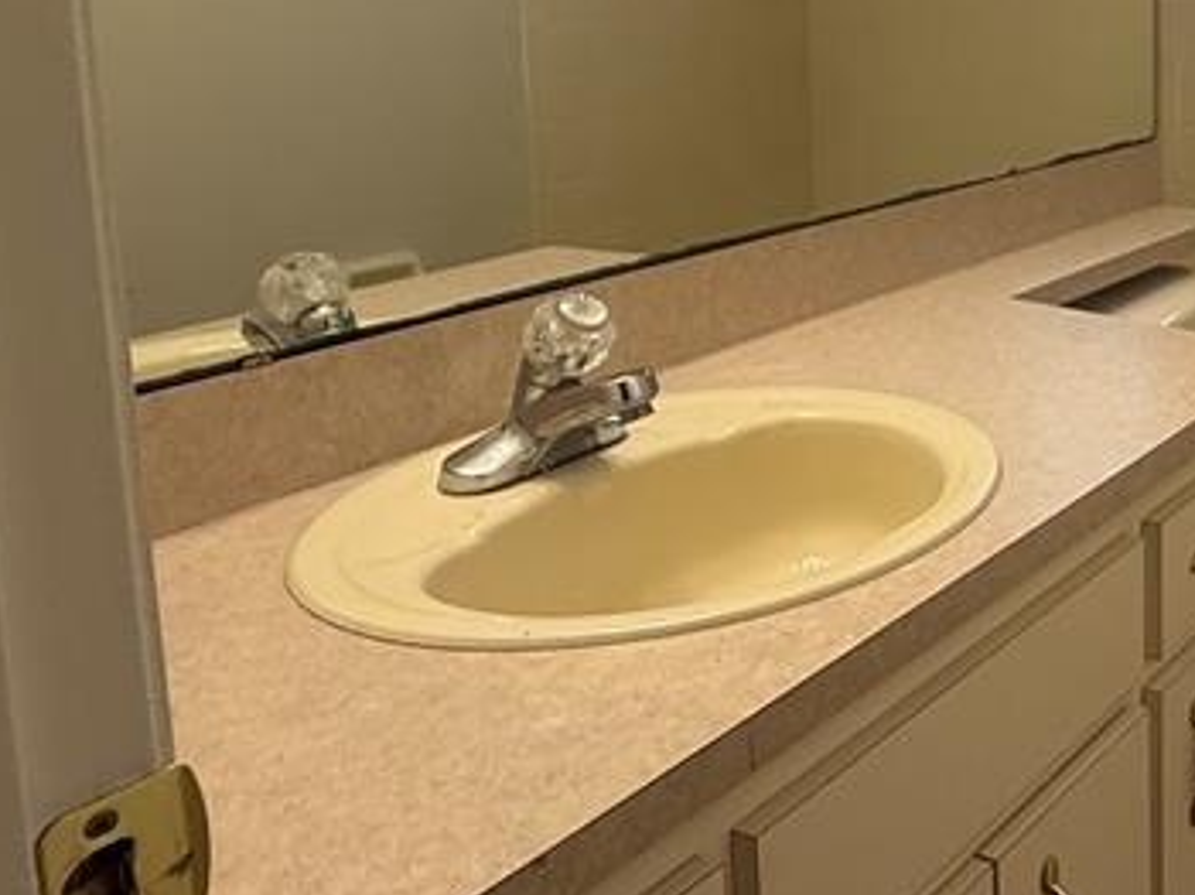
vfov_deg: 33.8
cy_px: 143
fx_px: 1414
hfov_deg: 37.9
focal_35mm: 41
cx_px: 1321
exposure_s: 1/120
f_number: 2.2
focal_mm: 2.22
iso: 160
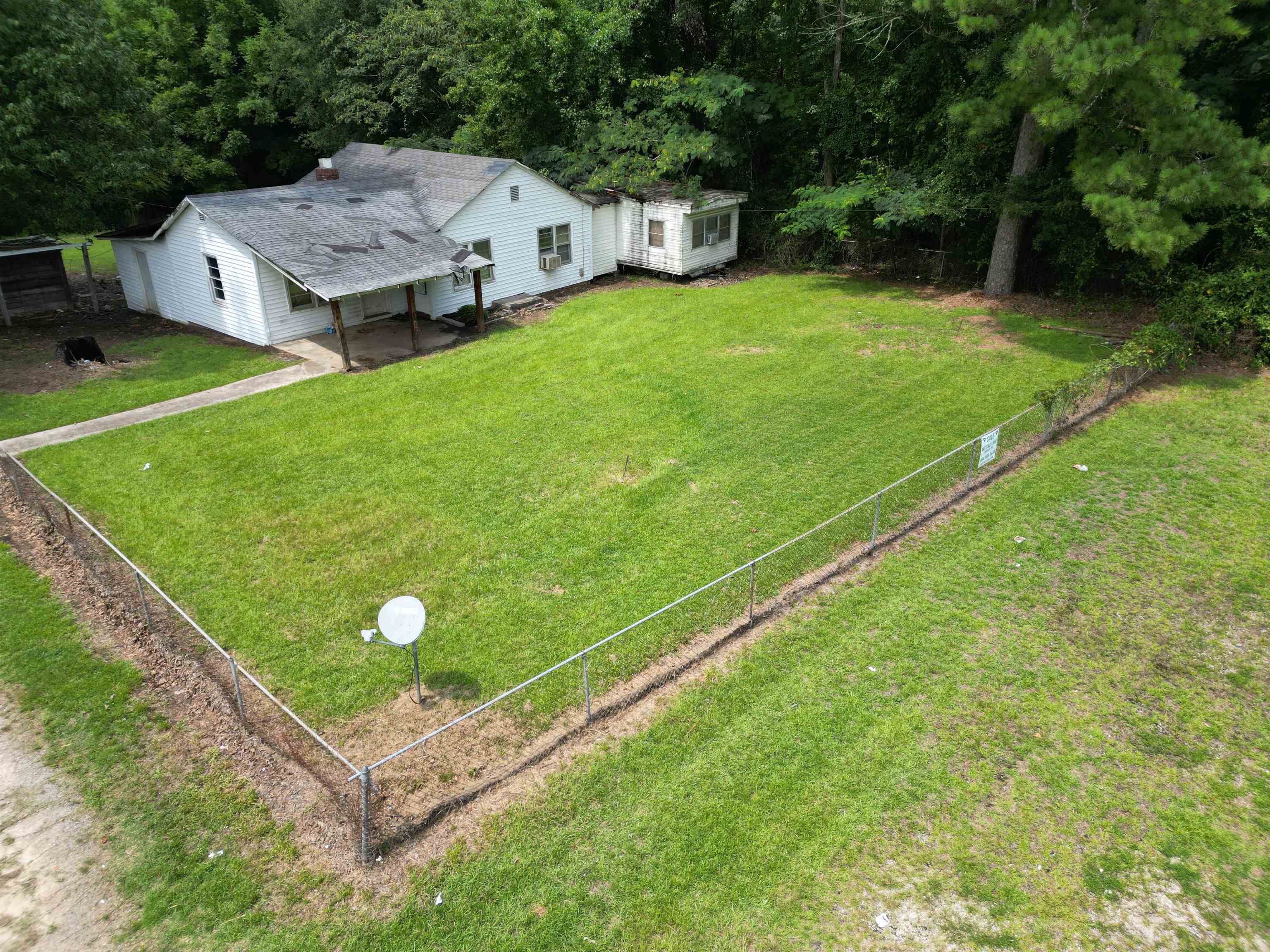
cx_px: 635
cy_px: 476
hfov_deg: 71.6
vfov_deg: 56.8
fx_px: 881
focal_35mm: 24
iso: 100
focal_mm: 6.72
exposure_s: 1/1500
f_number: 1.7
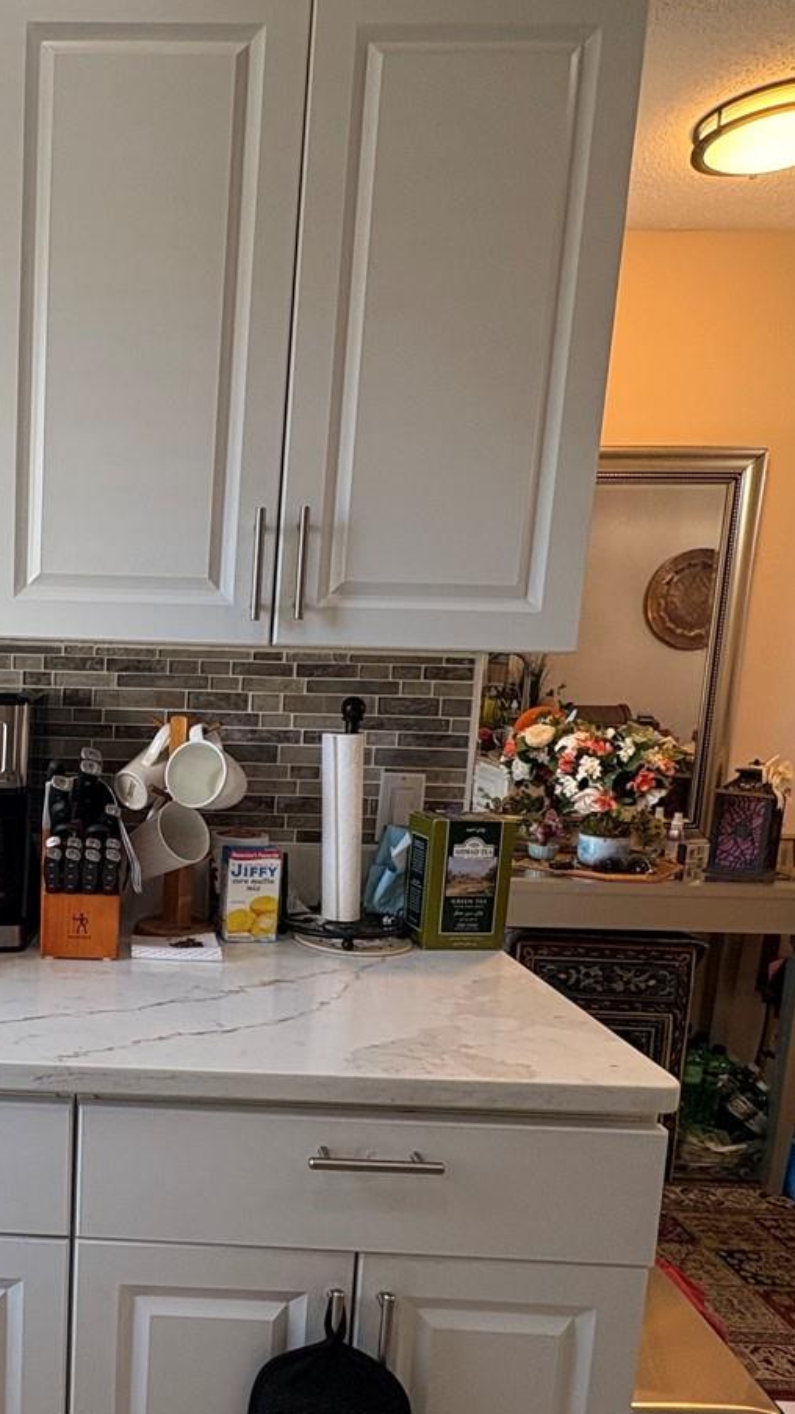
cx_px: 53
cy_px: 809
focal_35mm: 27
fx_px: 1013
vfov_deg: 69.5
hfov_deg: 39.2
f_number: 2.2
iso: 160
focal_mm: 2.22
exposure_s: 1/120
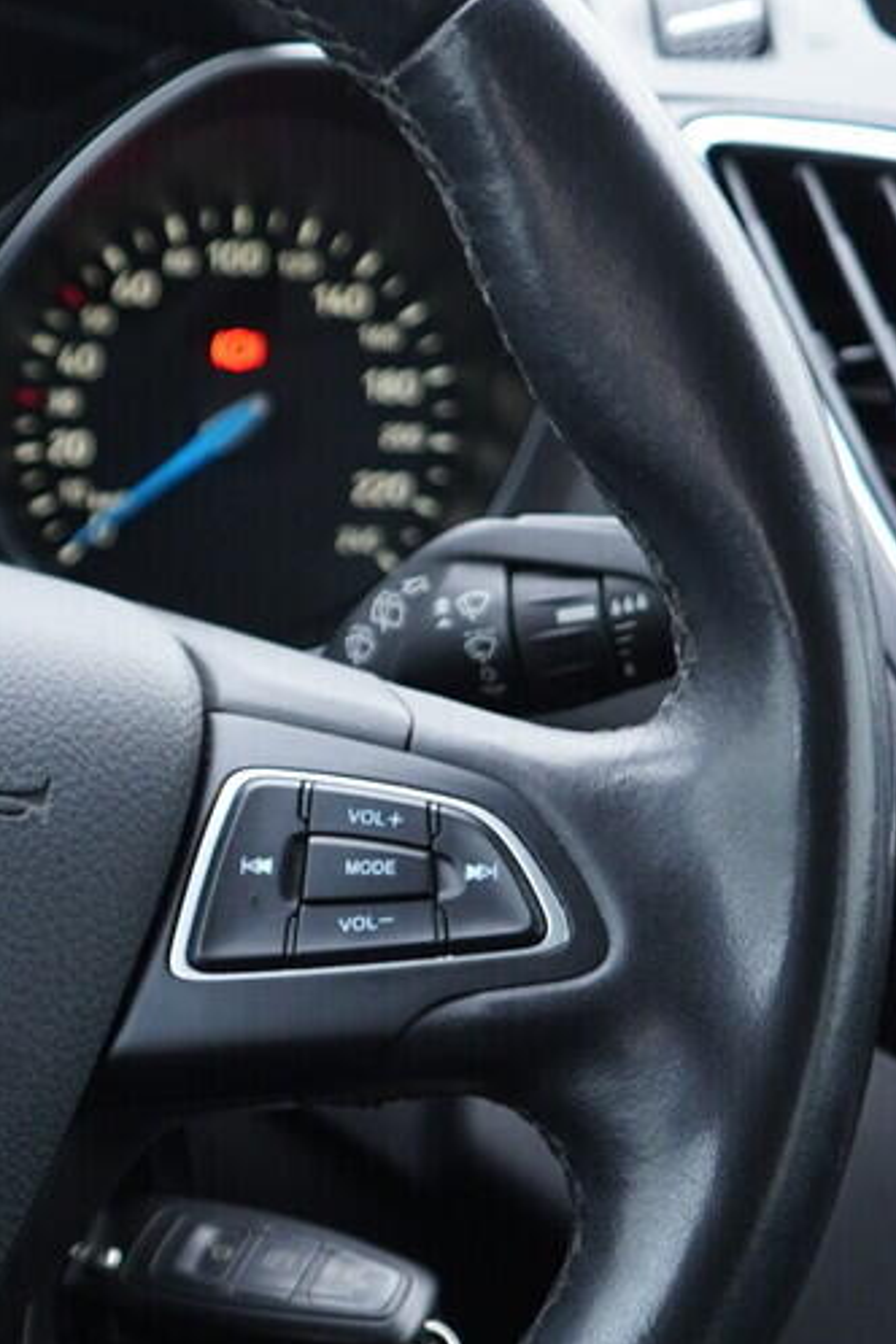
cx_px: -486
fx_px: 3882
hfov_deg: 12.5
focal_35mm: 104
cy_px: 788
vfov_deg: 19.6
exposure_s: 1/40
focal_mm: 24
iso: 320
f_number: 2.8
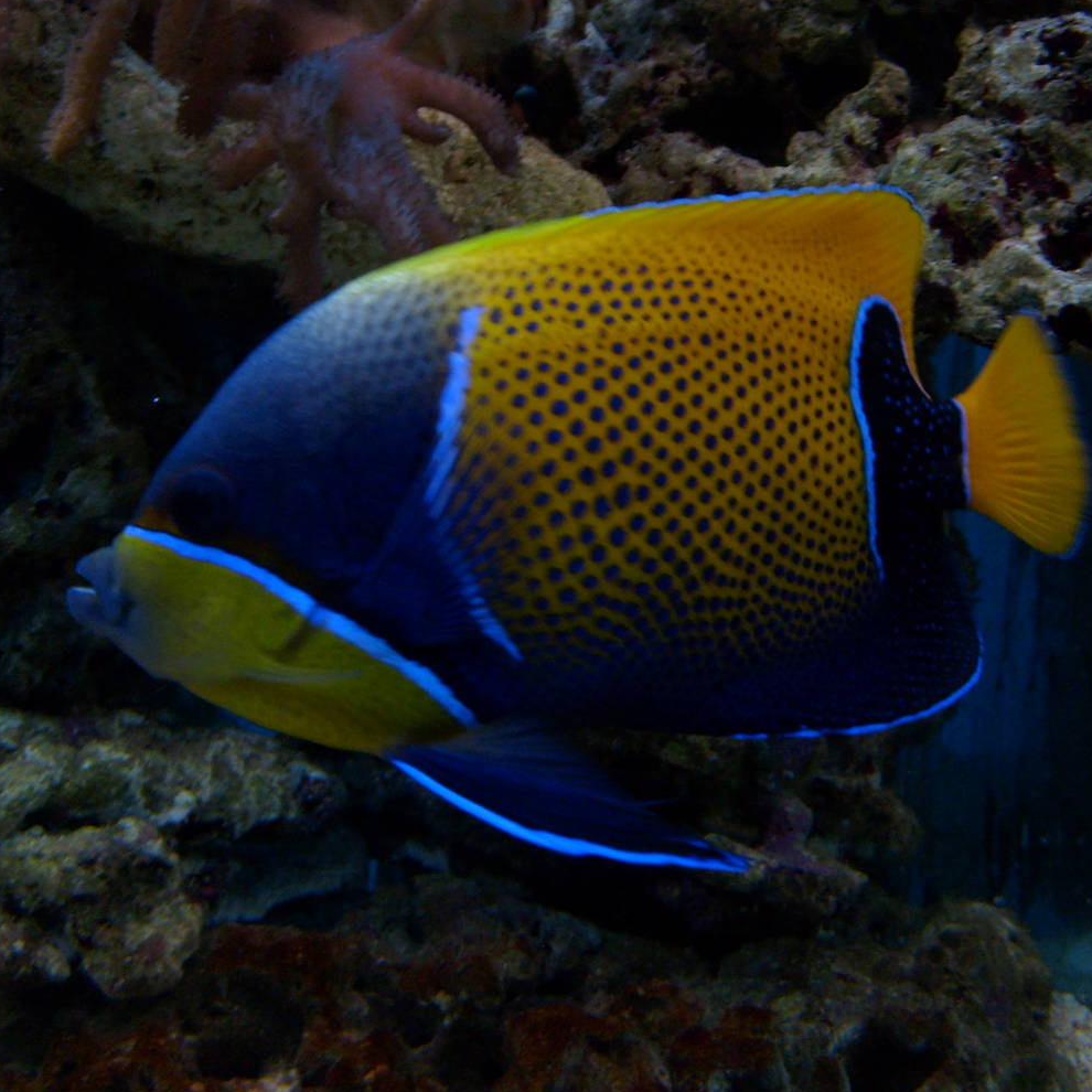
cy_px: 542
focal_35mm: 50
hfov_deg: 33.9
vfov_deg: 34.0
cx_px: 661
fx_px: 1785
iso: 80
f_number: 2.8
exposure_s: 1/30
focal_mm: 5.8
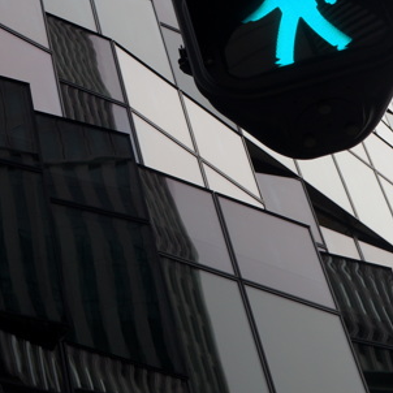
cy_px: 35
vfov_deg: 14.3
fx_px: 1554
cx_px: 156
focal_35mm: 121
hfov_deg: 14.4
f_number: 8
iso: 100
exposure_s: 1/250
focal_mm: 28
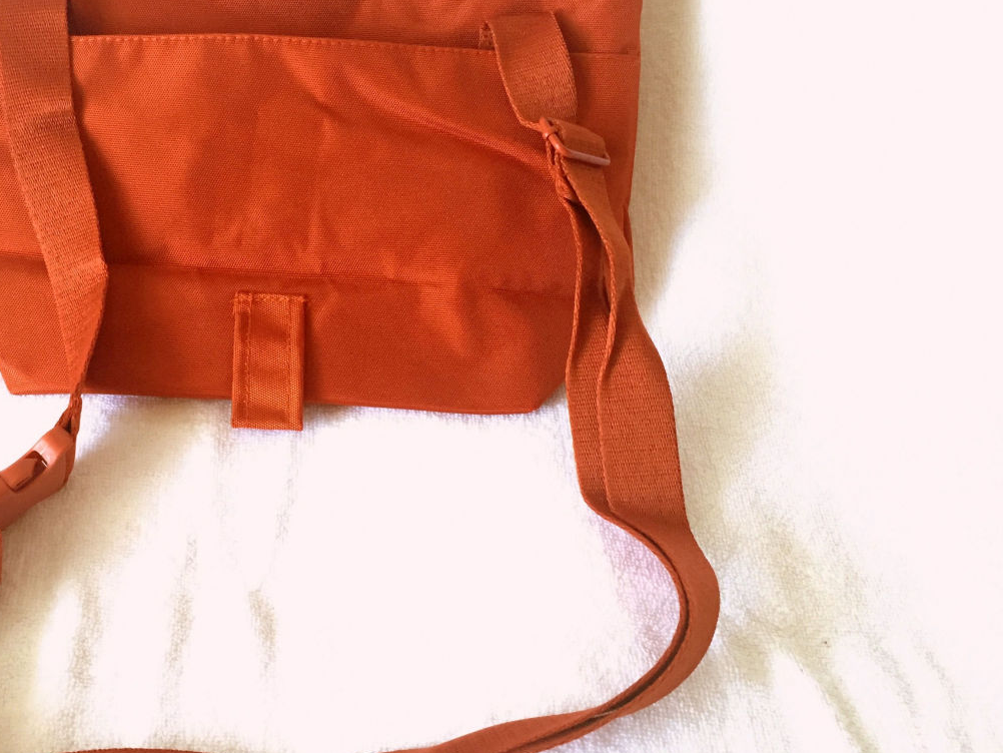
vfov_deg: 35.1
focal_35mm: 41
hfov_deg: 44.8
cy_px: 361
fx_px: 1188
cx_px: 303
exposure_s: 1/33
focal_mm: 4.15
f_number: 2.2
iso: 250
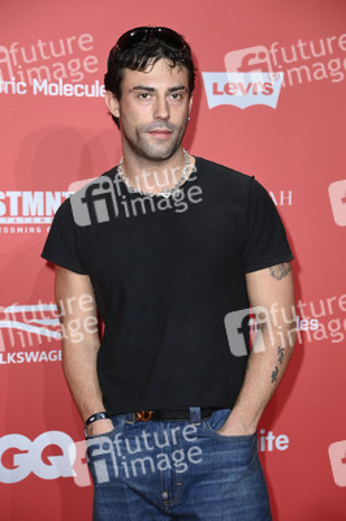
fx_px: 1300
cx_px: 173
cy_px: 260
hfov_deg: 15.2
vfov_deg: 22.6
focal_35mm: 90
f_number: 5.3
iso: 800
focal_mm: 90
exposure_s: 1/250
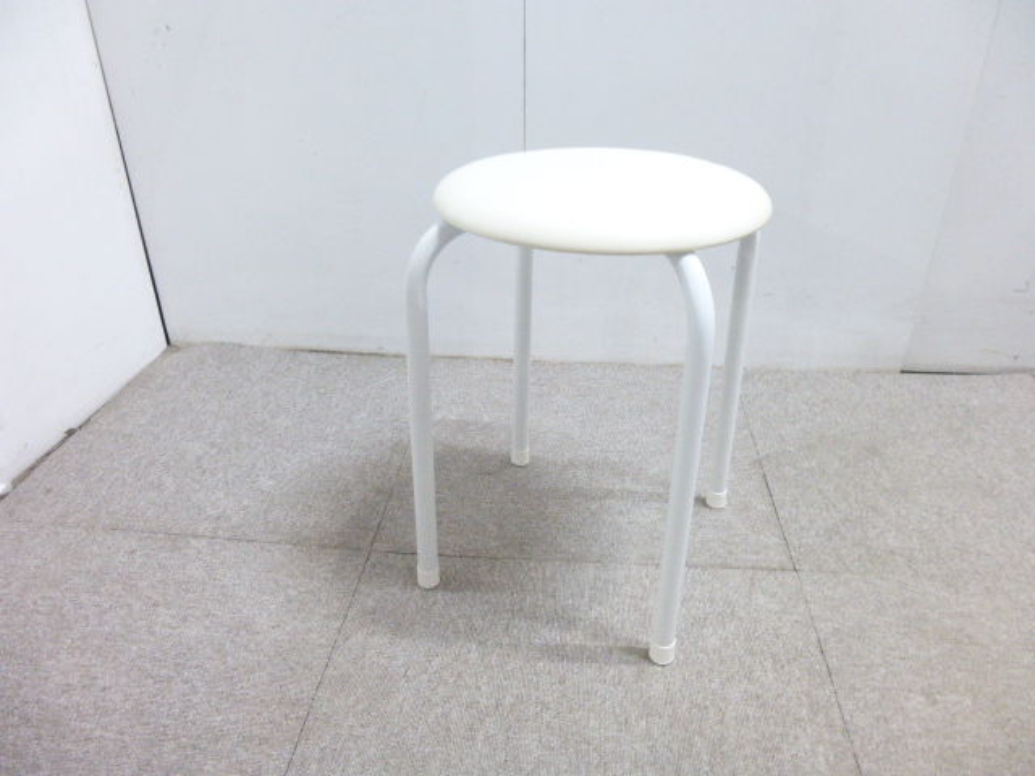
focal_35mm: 25
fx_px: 747
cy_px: 388
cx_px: 518
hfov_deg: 69.4
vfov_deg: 54.9
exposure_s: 1/13
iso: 400
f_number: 3.1
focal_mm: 4.5
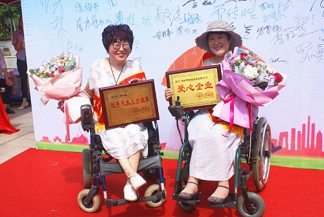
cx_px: 162
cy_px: 108
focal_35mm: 42
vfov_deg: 31.9
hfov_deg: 46.4
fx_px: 378
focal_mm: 28
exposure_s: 1/320
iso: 80
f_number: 5.6
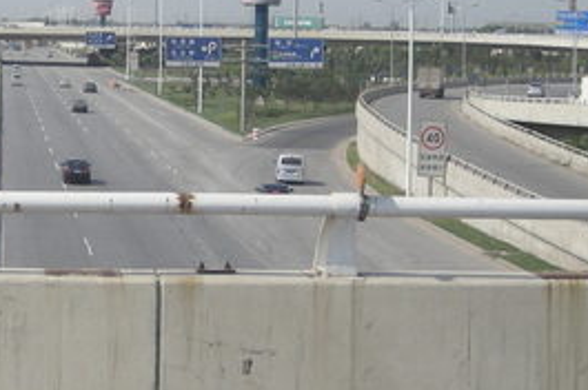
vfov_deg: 12.4
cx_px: 80
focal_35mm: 110
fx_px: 1794
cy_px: 86
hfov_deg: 18.4
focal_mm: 5.7
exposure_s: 1/276
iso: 50
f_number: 5.7
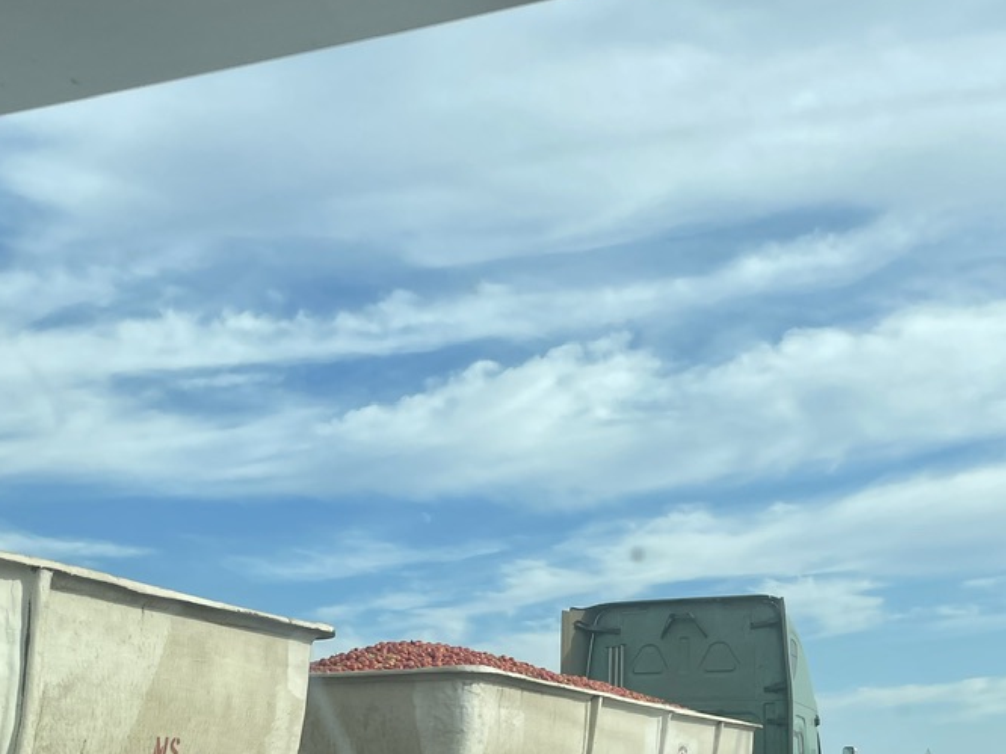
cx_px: 417
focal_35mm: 50
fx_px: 1453
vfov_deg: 27.8
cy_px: 706
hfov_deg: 38.1
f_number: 1.6
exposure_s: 1/2882
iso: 32
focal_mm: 4.2
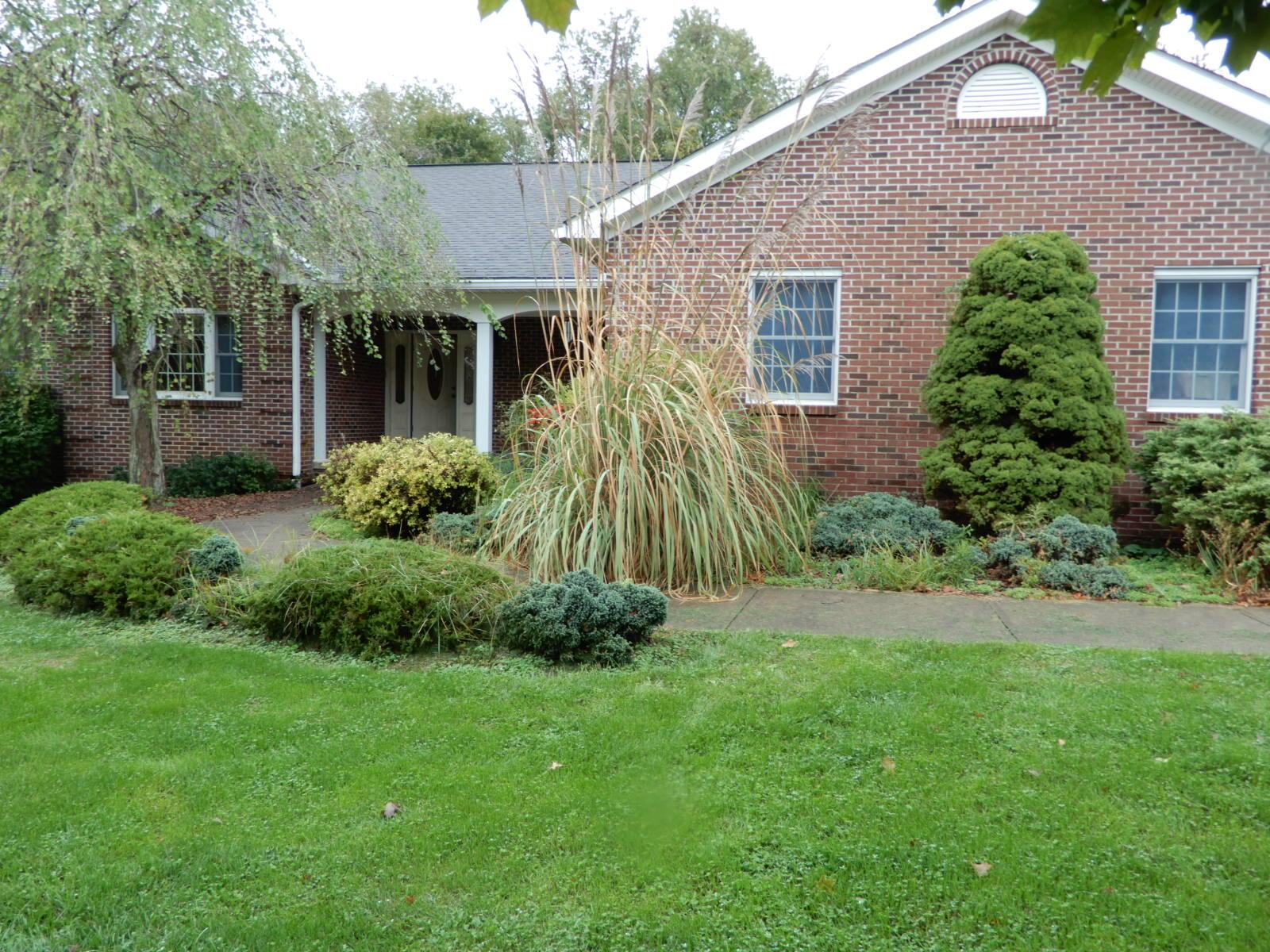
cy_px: 476
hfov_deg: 63.4
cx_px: 635
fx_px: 1027
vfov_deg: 49.7
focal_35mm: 28
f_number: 3.5
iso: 80
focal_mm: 5
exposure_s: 1/30
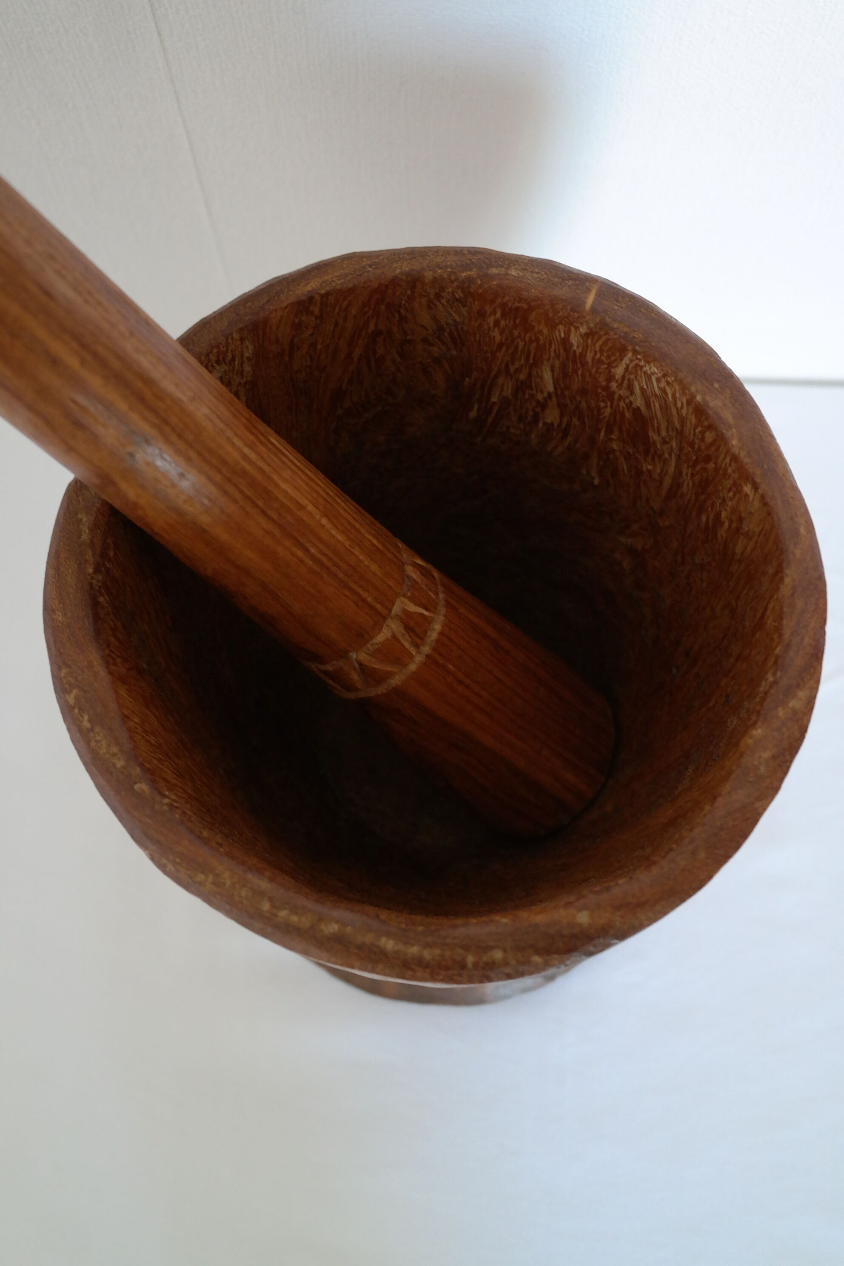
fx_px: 1512
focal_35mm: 43
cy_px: 633
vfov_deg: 45.4
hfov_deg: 31.2
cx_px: 422
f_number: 4
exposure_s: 1/50
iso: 1600
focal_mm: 28
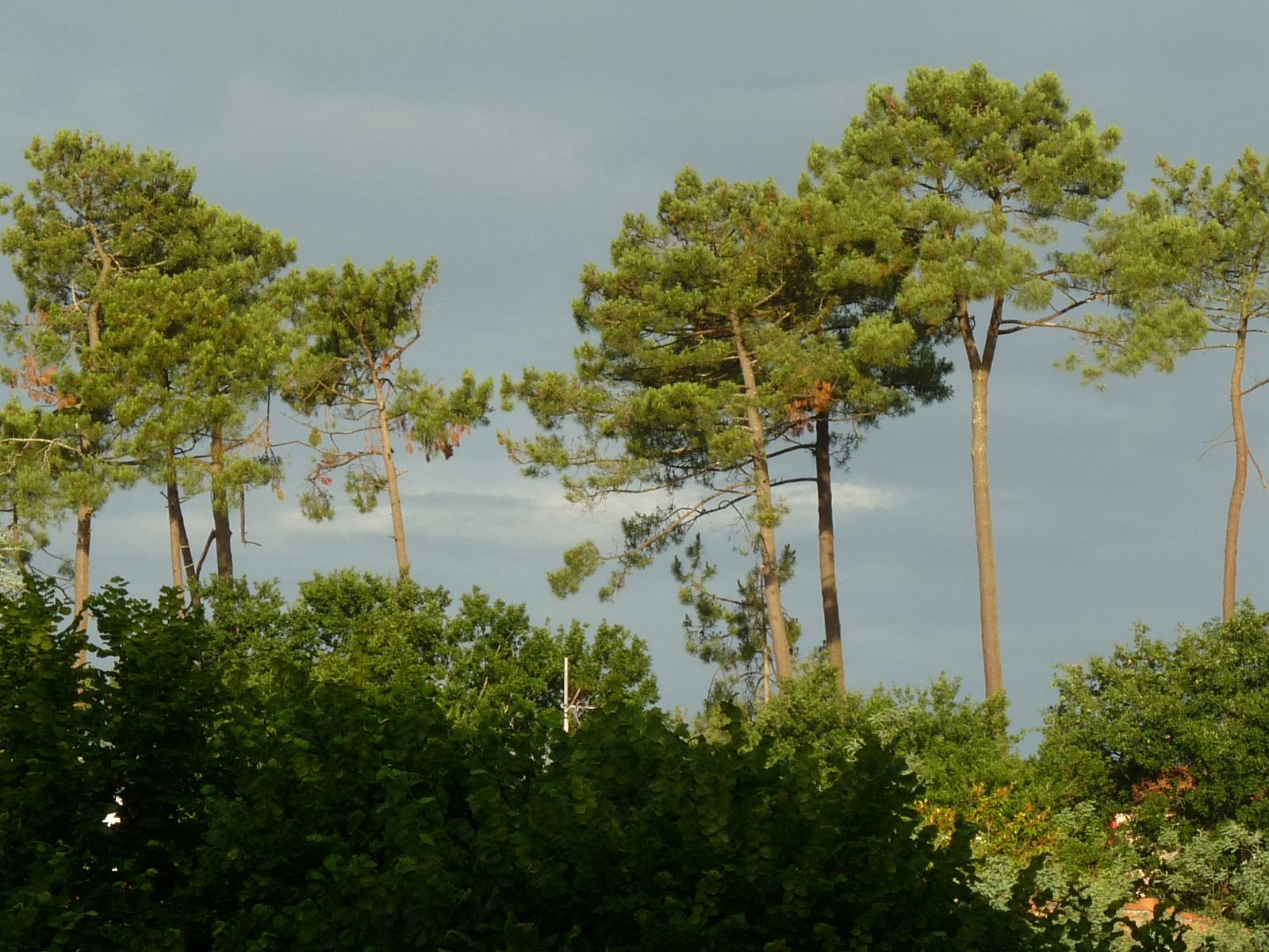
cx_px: 634
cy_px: 476
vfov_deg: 9.3
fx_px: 5865
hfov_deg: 12.3
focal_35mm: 160
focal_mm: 16.1
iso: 100
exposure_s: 1/200
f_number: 5.6
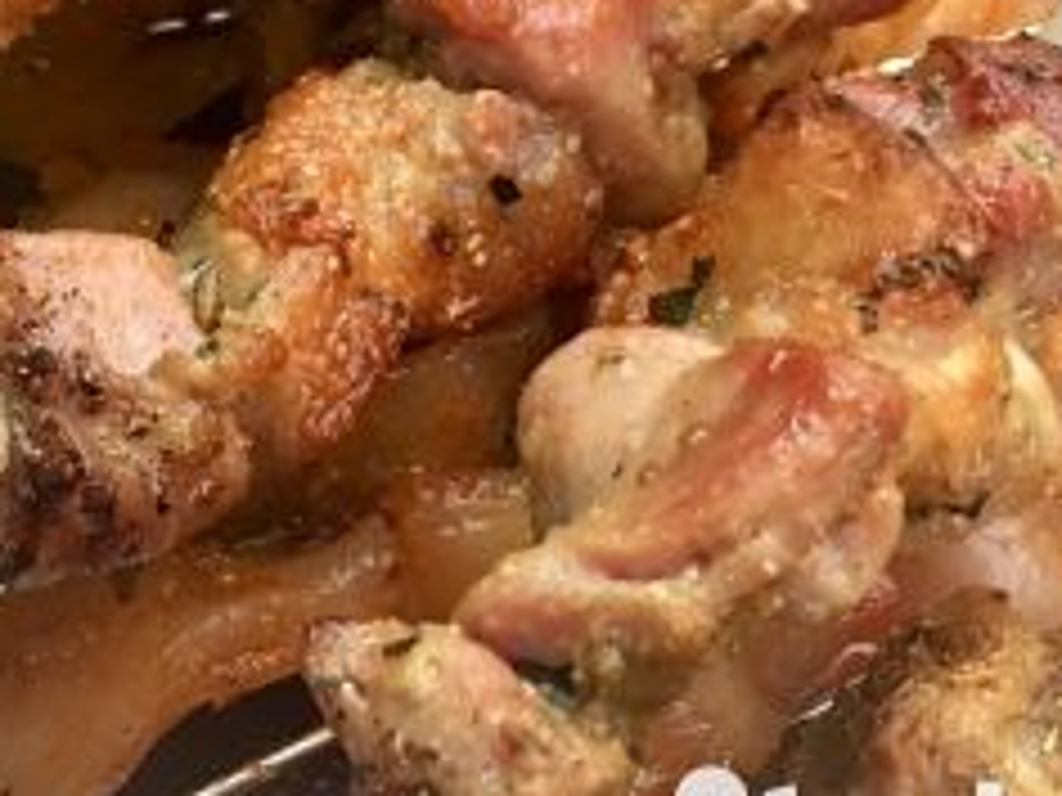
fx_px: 2638
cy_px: -74
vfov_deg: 16.7
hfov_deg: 22.4
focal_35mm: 86
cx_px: 184
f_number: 2.2
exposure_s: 1/33
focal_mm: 4.15
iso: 125
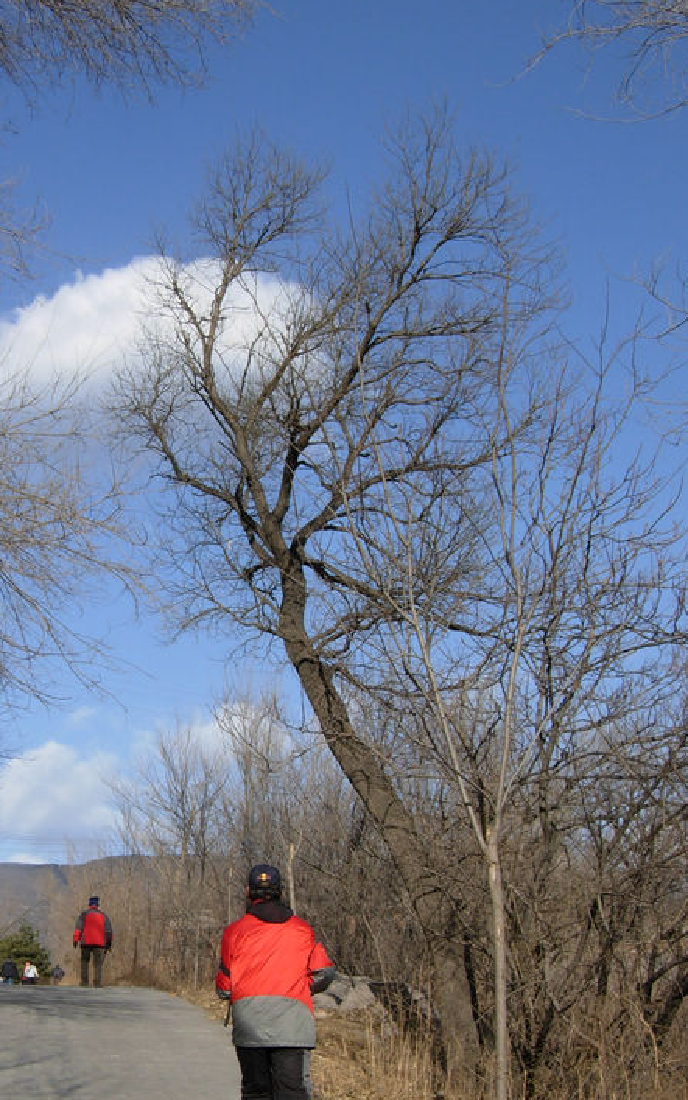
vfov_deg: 37.2
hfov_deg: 23.6
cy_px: 725
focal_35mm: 54
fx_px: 1620
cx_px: 134
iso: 50
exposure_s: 1/395
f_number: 6.1
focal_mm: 7.5
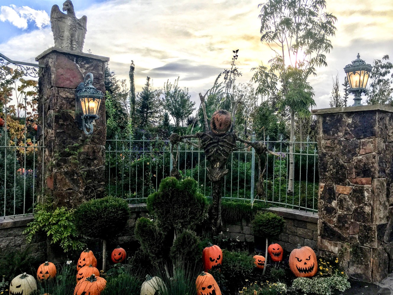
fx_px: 329
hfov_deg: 61.7
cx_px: 196
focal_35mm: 29
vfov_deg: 48.2
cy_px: 148
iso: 25
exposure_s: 1/1261
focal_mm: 4.15
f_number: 2.2
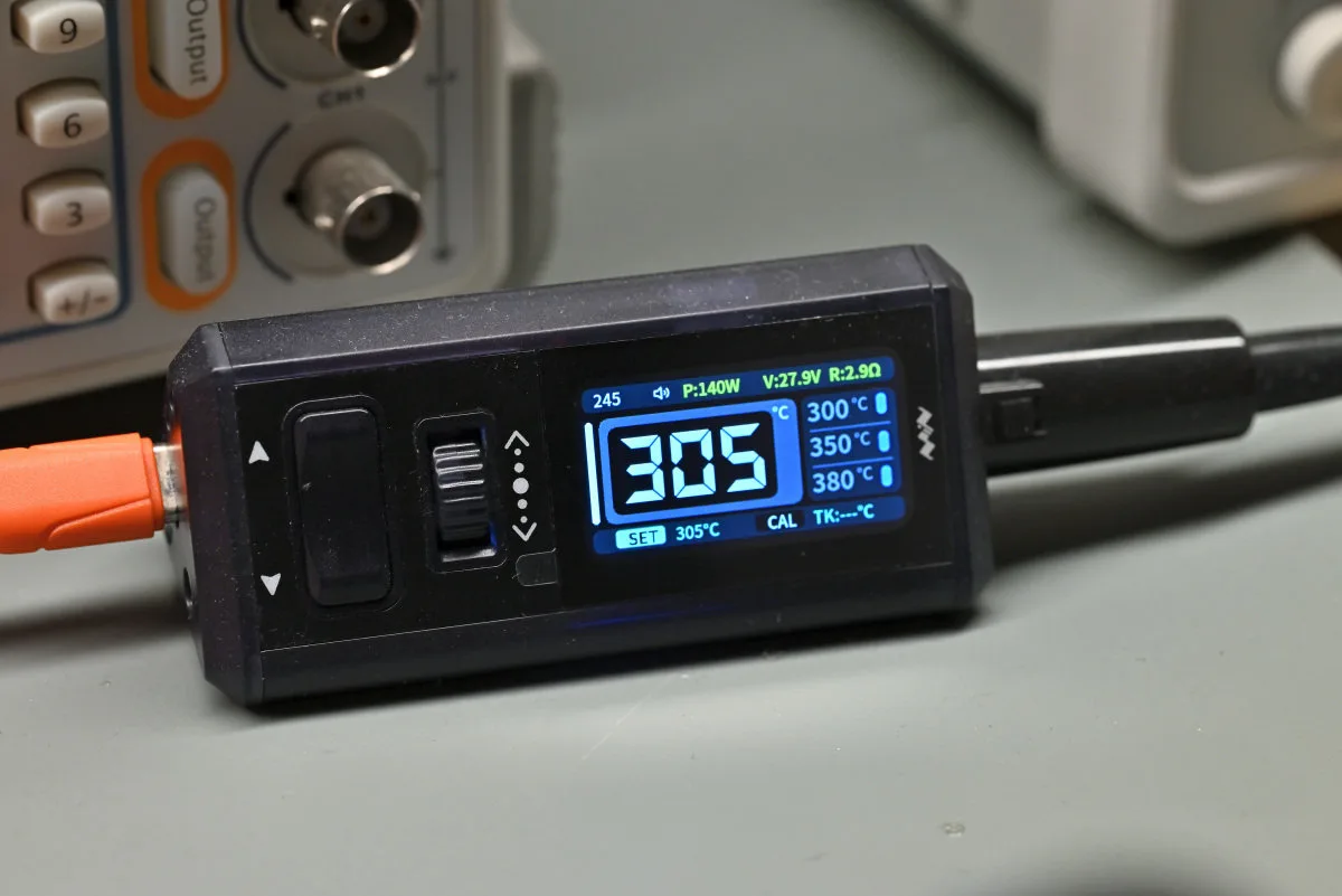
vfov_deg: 13.1
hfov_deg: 19.4
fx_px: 3915
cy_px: 448
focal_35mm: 105
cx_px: 671
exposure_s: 1/80
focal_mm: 105
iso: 800
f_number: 9
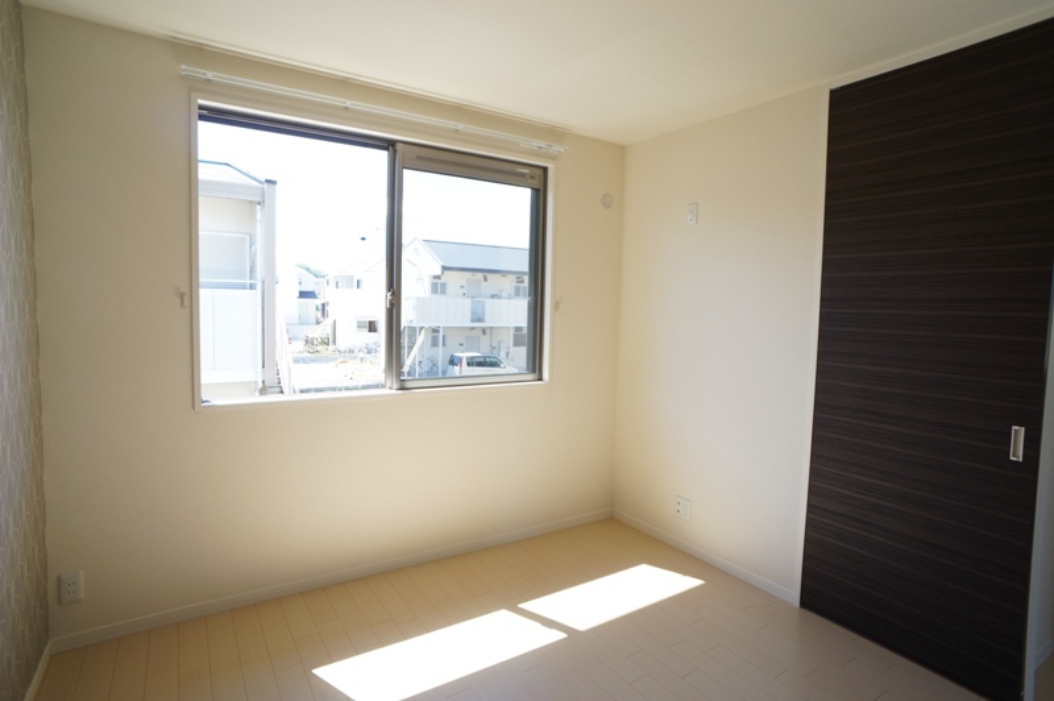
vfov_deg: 53.1
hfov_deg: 73.8
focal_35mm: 24
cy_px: 350
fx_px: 702
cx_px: 527
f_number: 5.6
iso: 160
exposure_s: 1/60
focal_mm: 16
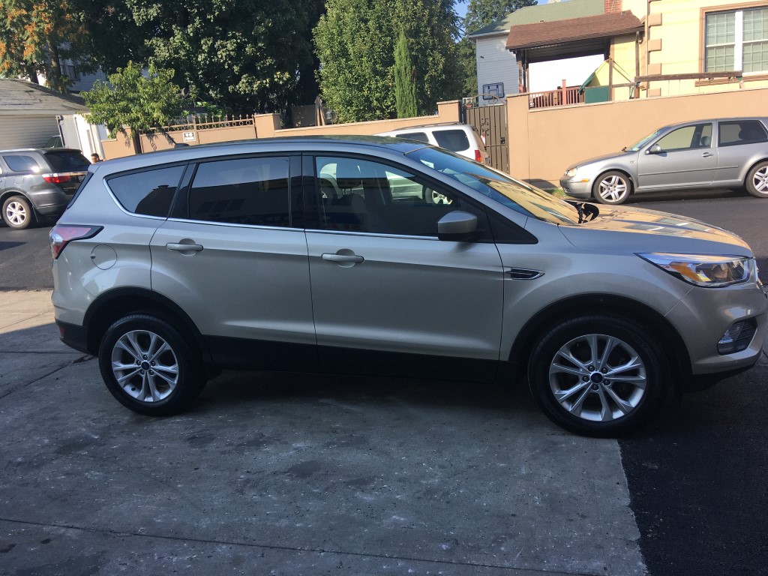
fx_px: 643
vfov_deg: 48.2
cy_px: 288
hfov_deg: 61.7
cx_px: 384
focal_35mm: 29
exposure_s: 1/615
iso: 25
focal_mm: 4.15
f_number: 2.2
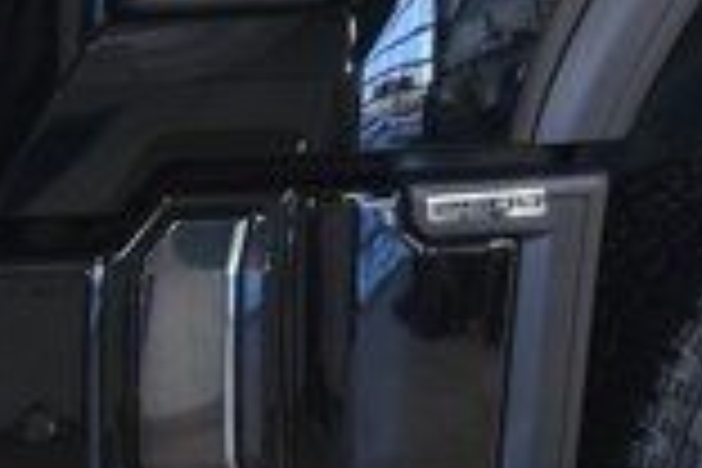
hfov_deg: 5.9
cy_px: 52
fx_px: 6733
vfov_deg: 4.0
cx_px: 806
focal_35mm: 345
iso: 720
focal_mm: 35
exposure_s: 1/15
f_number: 6.3
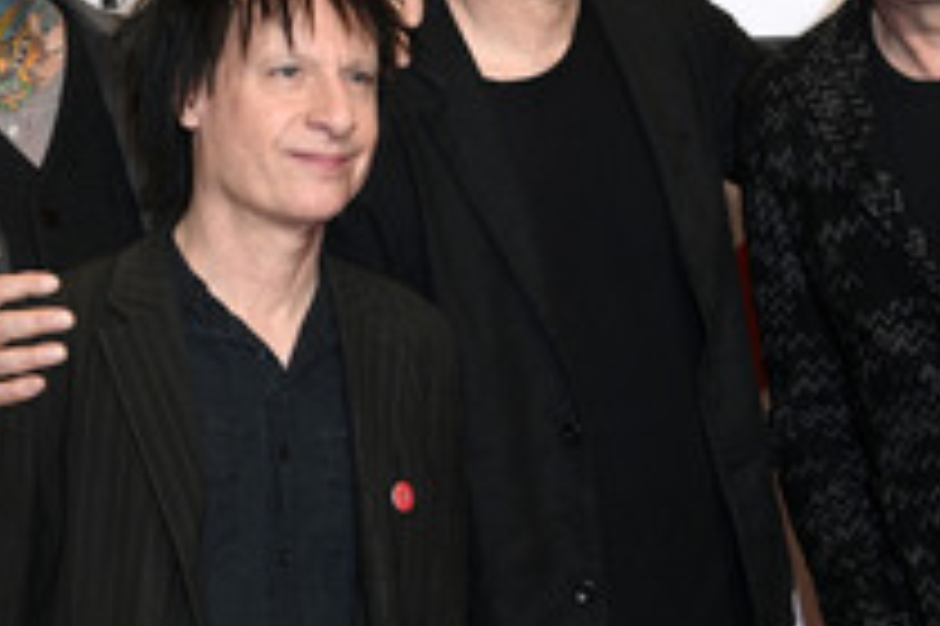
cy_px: 284
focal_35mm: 112
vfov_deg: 12.2
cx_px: 407
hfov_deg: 18.3
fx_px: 2922
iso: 1250
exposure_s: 1/250
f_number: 5.6
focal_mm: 52
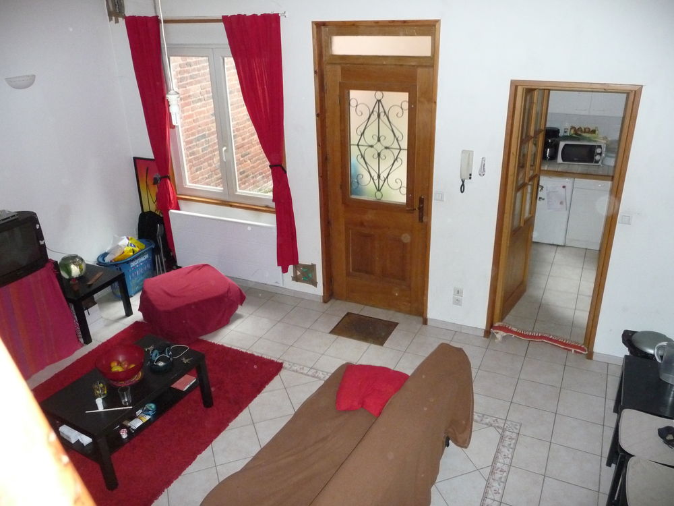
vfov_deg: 49.7
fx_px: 545
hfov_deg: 63.4
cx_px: 337
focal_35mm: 28
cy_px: 253
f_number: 3.3
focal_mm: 4.7
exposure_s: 1/30
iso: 640
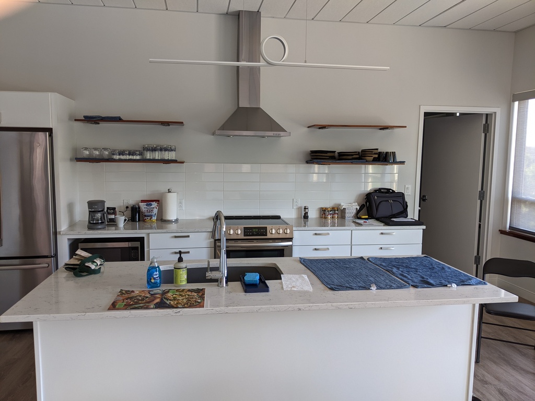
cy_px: 200
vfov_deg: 51.4
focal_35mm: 27
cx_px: 268
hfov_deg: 65.3
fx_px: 417
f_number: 1.8
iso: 68
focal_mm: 4.44
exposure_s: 1/30
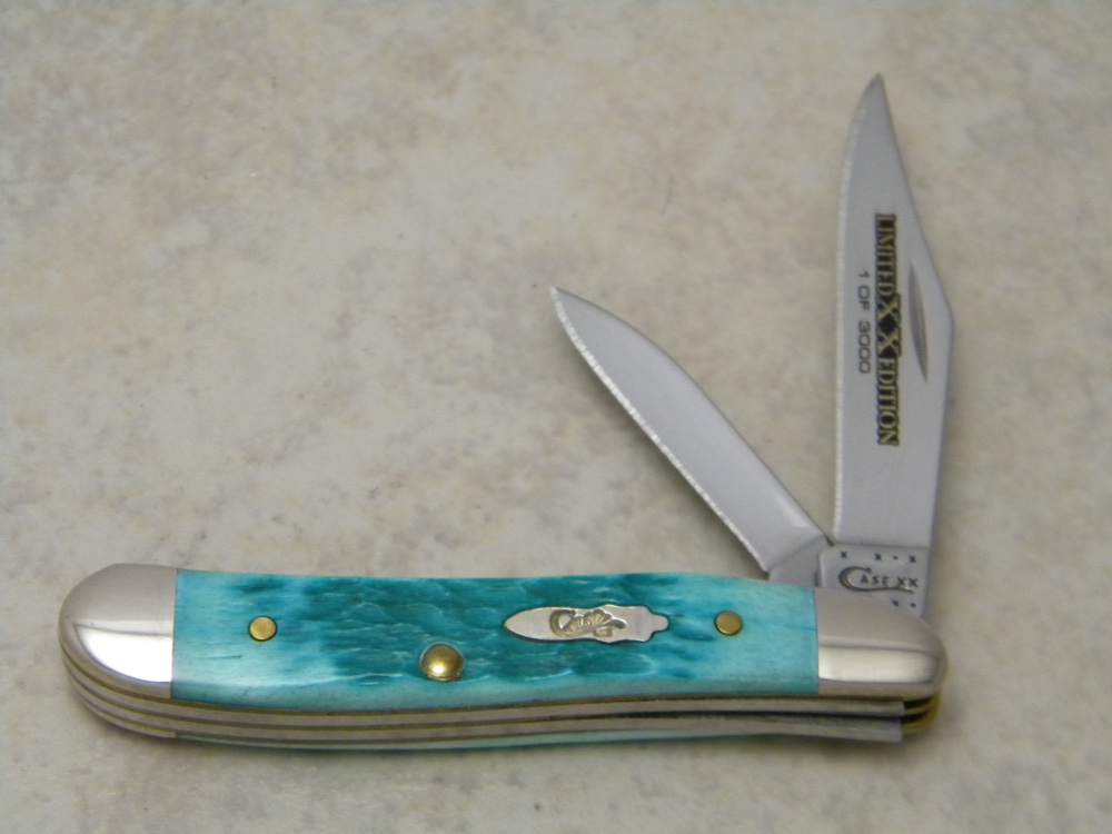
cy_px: 417
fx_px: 3373
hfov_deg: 18.7
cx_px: 556
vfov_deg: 14.1
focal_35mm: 105
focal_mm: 19
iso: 400
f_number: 4.7
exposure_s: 1/33.1
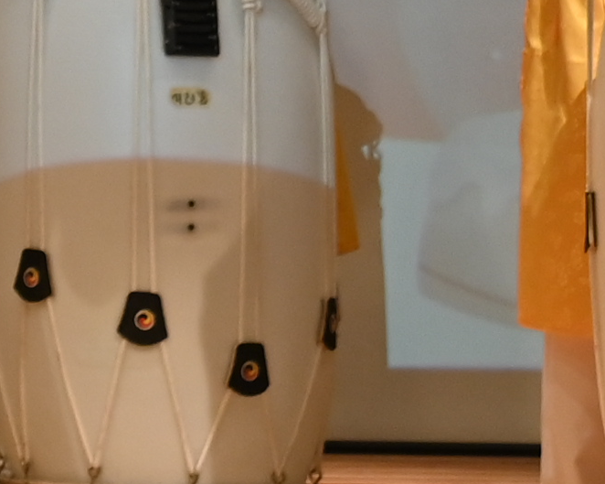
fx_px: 6139
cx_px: -699
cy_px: -898
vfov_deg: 4.4
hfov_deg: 5.5
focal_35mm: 343
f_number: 4
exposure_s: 1/125
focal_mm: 40
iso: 720
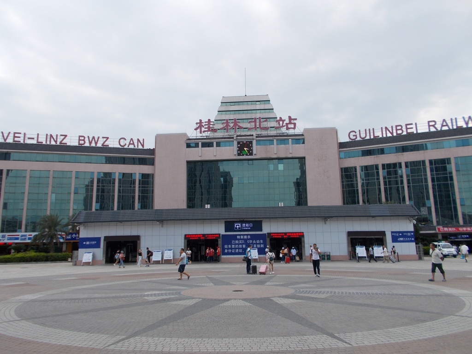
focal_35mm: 26
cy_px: 177
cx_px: 236
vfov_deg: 53.1
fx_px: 355
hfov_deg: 67.3
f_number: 3.2
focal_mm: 4.6
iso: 80
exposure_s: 1/500
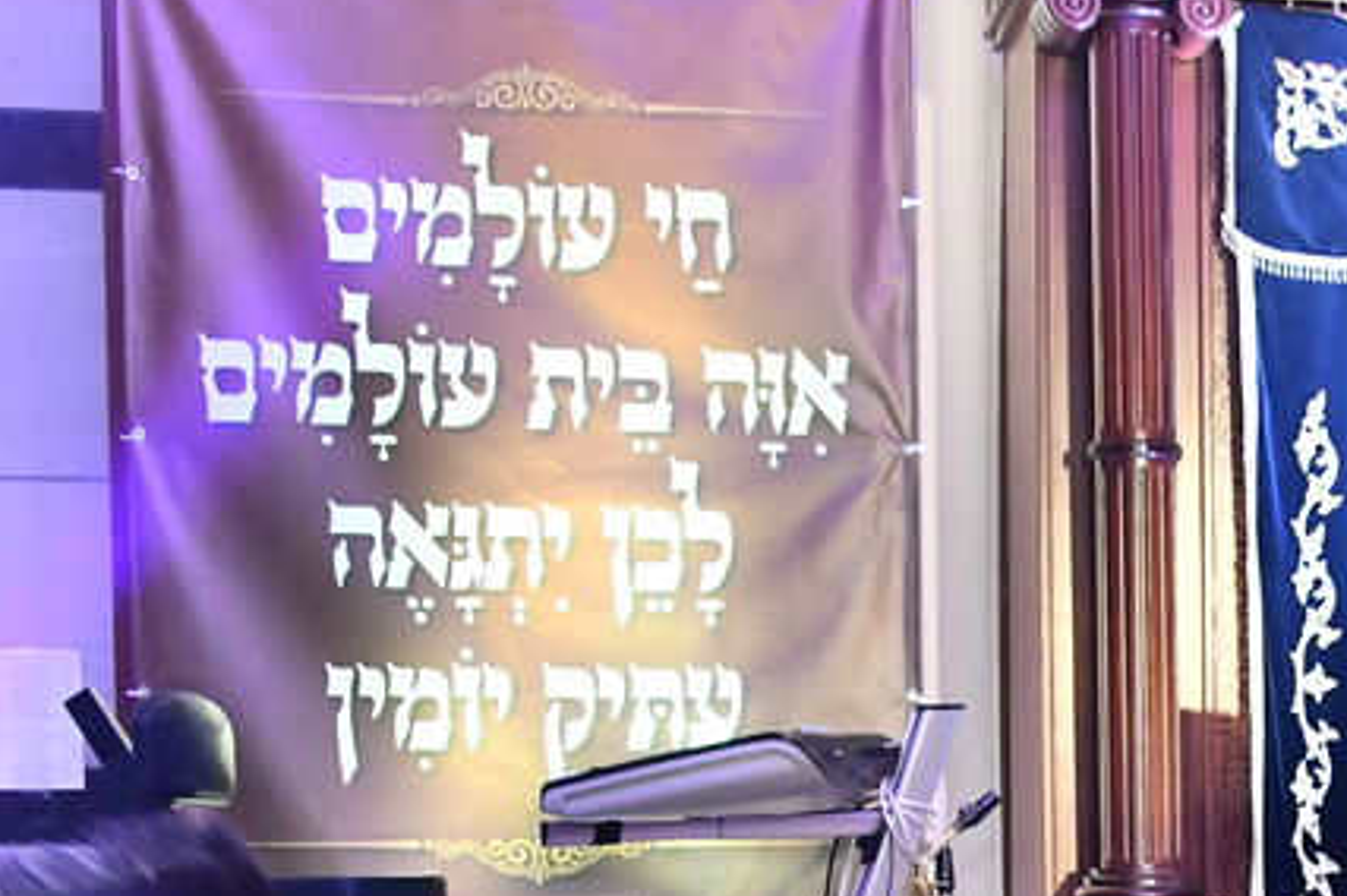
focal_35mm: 105
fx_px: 3926
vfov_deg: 12.7
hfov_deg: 17.9
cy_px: 1049
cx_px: 1849
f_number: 5.6
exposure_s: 1/160
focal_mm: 32
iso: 3200
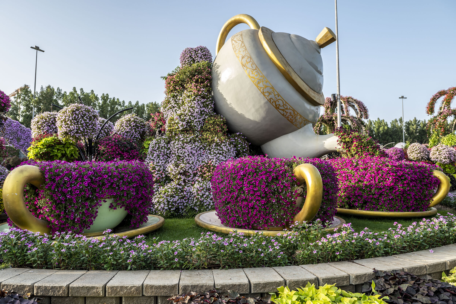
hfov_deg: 73.8
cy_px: 152
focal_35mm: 24
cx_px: 228
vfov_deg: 53.1
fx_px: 304
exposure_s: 1/100
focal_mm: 24
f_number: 6.3
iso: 100
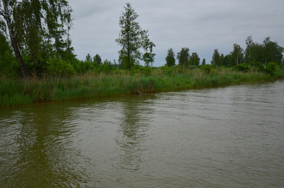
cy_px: 94
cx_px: 142
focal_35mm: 36
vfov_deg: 36.7
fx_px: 283
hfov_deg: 53.2
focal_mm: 24
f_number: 4
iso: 1250
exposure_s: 1/6400
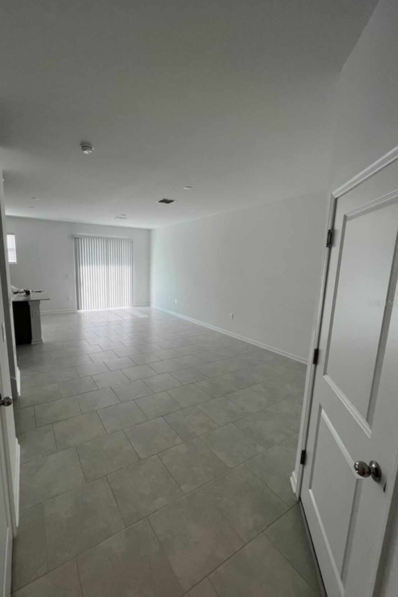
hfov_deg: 80.8
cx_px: 172
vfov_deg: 104.2
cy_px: 303
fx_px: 232
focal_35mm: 14
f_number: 1.8
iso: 32
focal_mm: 1.57
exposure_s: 1/189
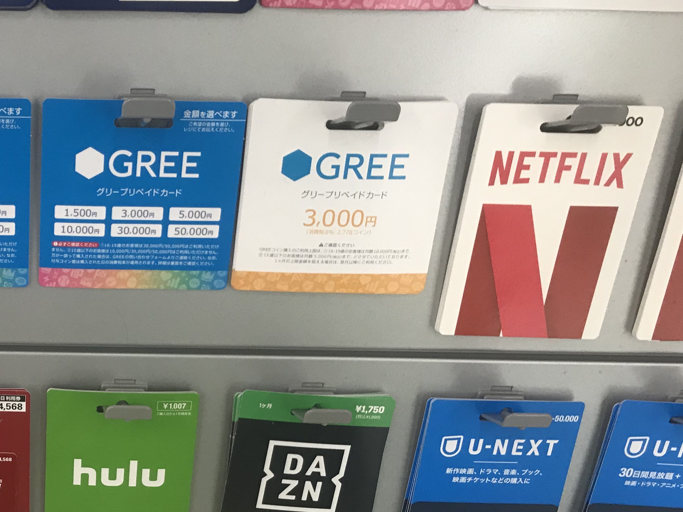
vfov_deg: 25.9
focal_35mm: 55
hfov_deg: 32.6
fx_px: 1085
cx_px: 29
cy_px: 431
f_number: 1.8
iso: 25
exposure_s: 1/40
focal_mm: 3.99
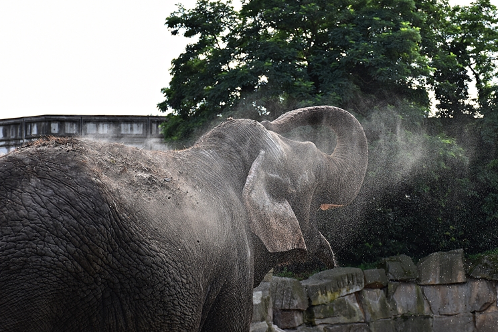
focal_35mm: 128
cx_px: 341
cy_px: 182
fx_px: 1771
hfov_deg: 16.0
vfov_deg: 10.7
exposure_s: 1/500
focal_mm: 62
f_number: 5.6
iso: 360
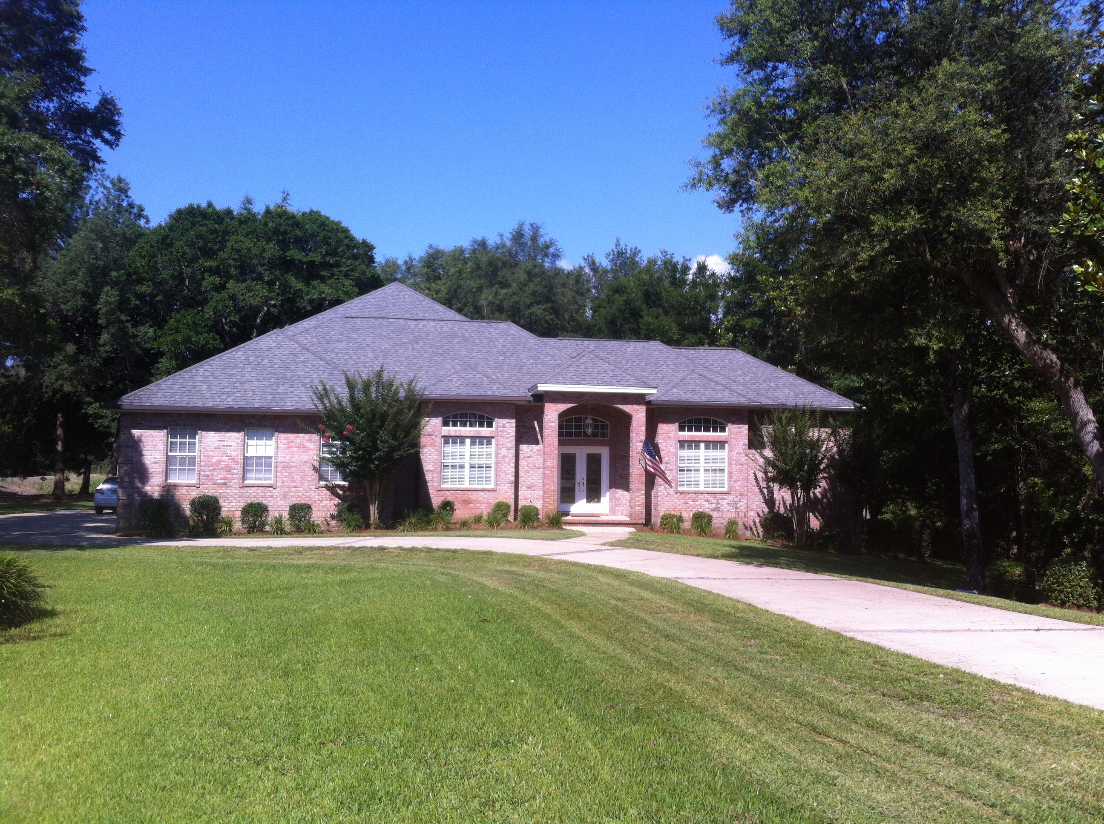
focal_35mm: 35
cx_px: 552
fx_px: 1115
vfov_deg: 40.6
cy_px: 412
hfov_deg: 52.7
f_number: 2.8
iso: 80
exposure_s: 1/1040
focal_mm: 3.85
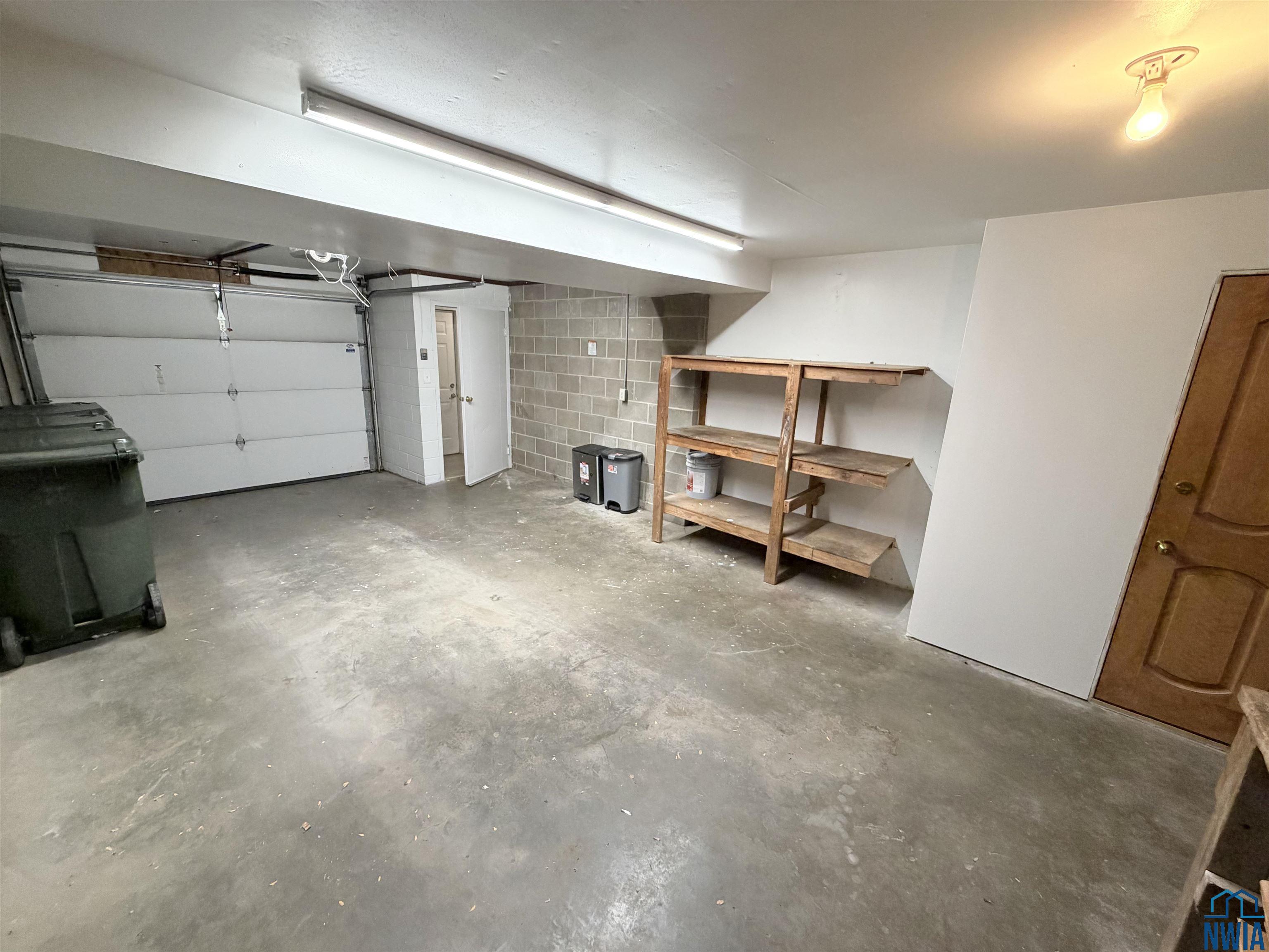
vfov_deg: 85.7
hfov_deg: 102.1
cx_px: 634
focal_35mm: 14
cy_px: 476
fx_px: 513
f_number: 2.2
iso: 250
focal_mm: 2.22
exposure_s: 1/60
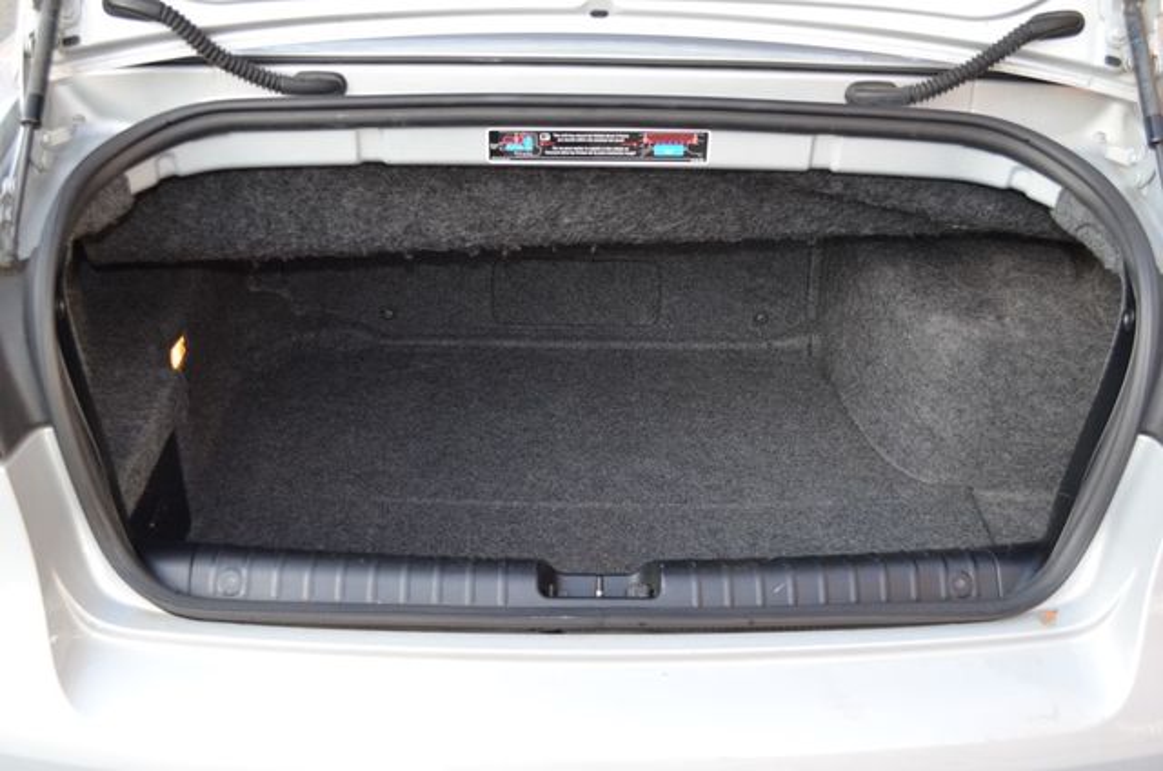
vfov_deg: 36.7
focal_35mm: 36
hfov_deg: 53.2
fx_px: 1161
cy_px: 386
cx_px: 582
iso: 320
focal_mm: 24
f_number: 4
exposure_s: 1/125
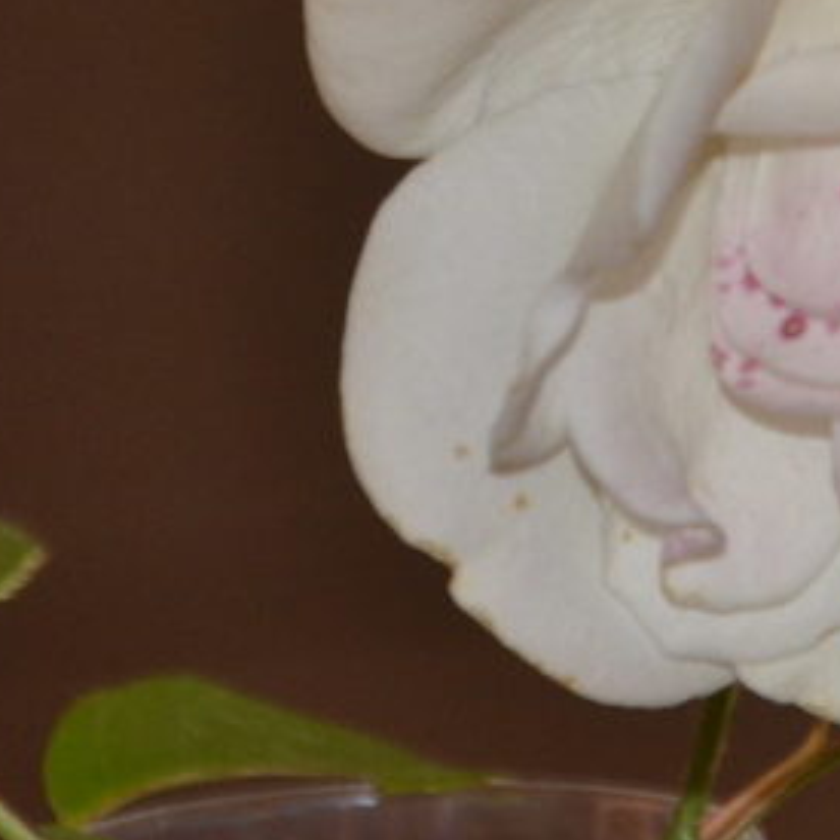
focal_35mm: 292
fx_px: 8015
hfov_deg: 6.0
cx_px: 822
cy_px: 235
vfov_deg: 6.0
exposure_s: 1/60
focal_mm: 105
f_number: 5.6
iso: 800
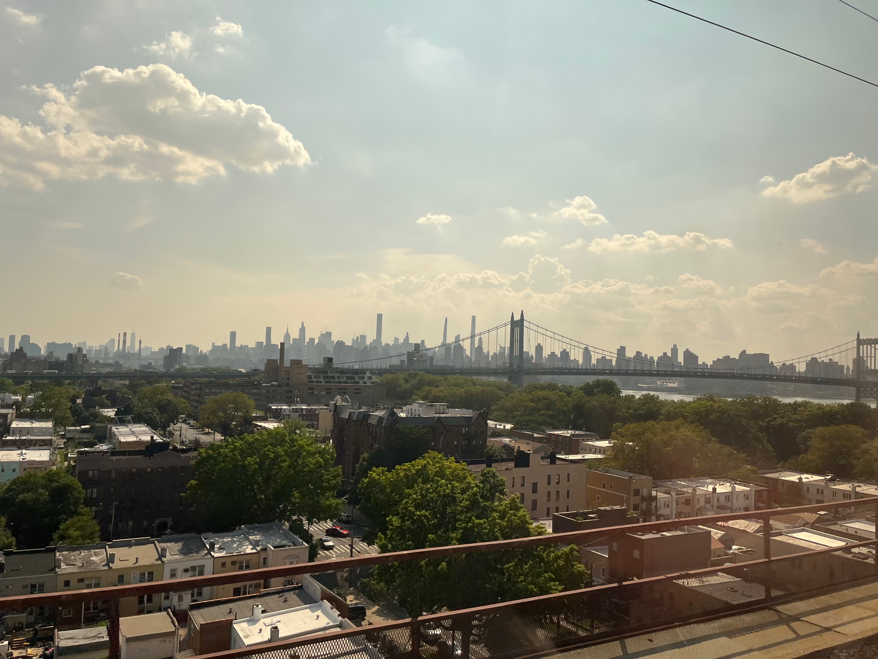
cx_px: 439
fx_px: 659
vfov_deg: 53.1
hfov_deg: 67.3
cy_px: 330
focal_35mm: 26
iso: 50
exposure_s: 1/3049
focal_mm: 5.1
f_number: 1.6
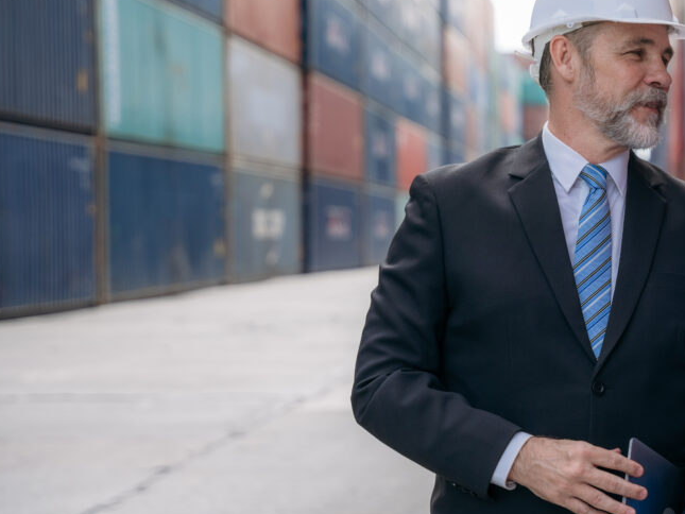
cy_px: 228
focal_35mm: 122
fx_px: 2415
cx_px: 599
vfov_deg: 12.1
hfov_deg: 16.0
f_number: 3.2
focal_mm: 70
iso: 320
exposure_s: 1/1000
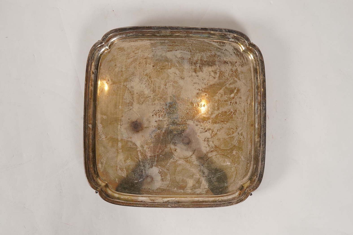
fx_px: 441
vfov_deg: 29.9
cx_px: 176
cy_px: 118
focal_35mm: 45
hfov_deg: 43.6
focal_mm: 30
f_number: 22
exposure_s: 1/125
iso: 400
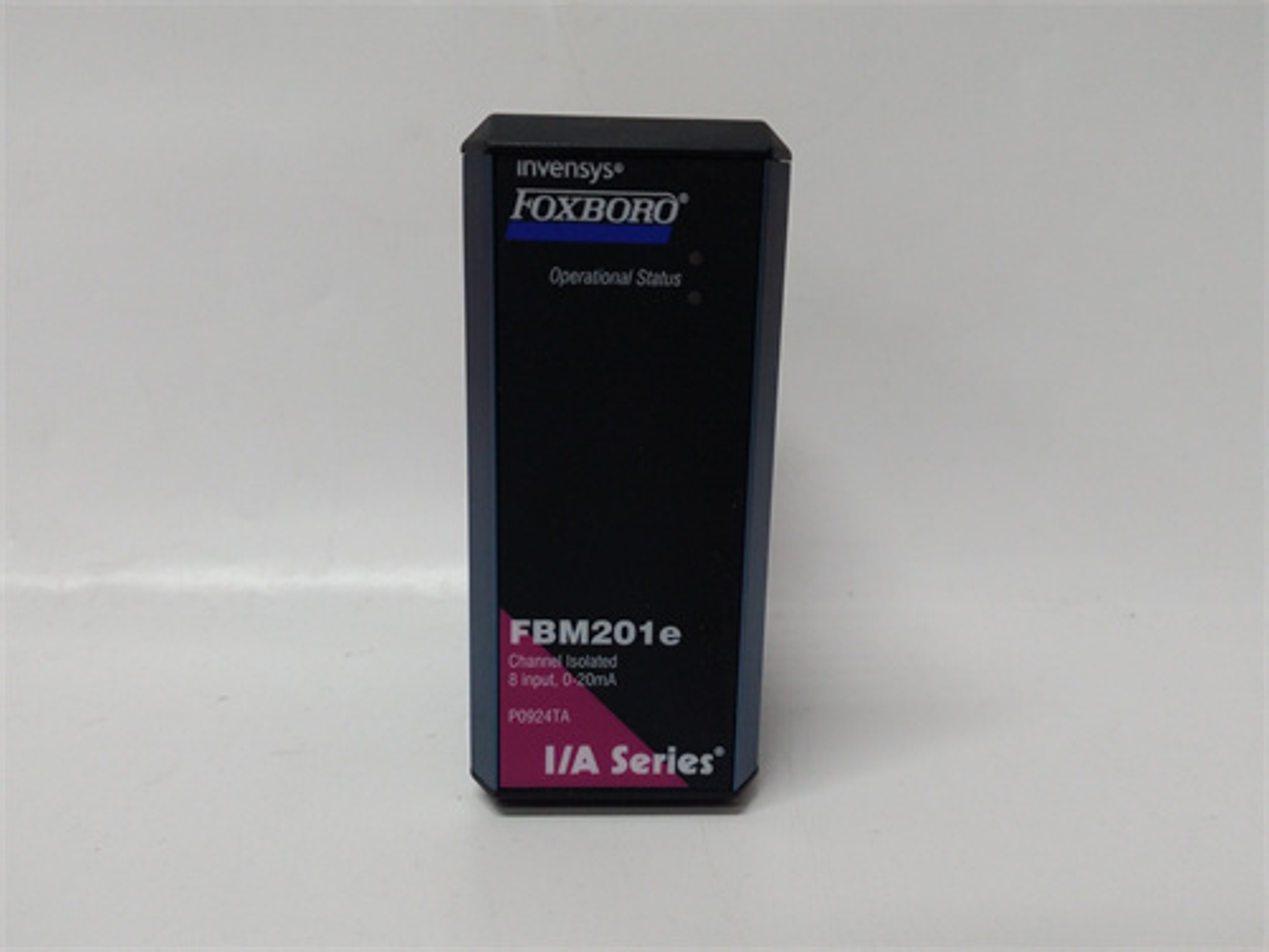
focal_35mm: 27
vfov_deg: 51.4
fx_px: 990
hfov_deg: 65.3
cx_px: 634
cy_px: 476
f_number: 2
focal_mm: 3.79
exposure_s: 1/33
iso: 182
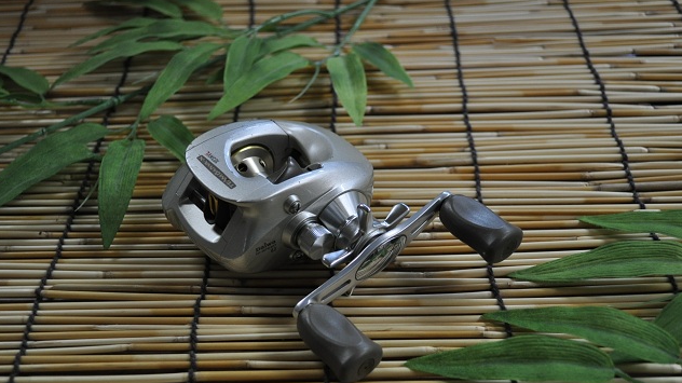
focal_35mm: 48
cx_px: 341
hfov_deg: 42.9
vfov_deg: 24.9
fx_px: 868
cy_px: 224
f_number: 4.5
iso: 800
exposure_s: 1/60
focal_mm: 30
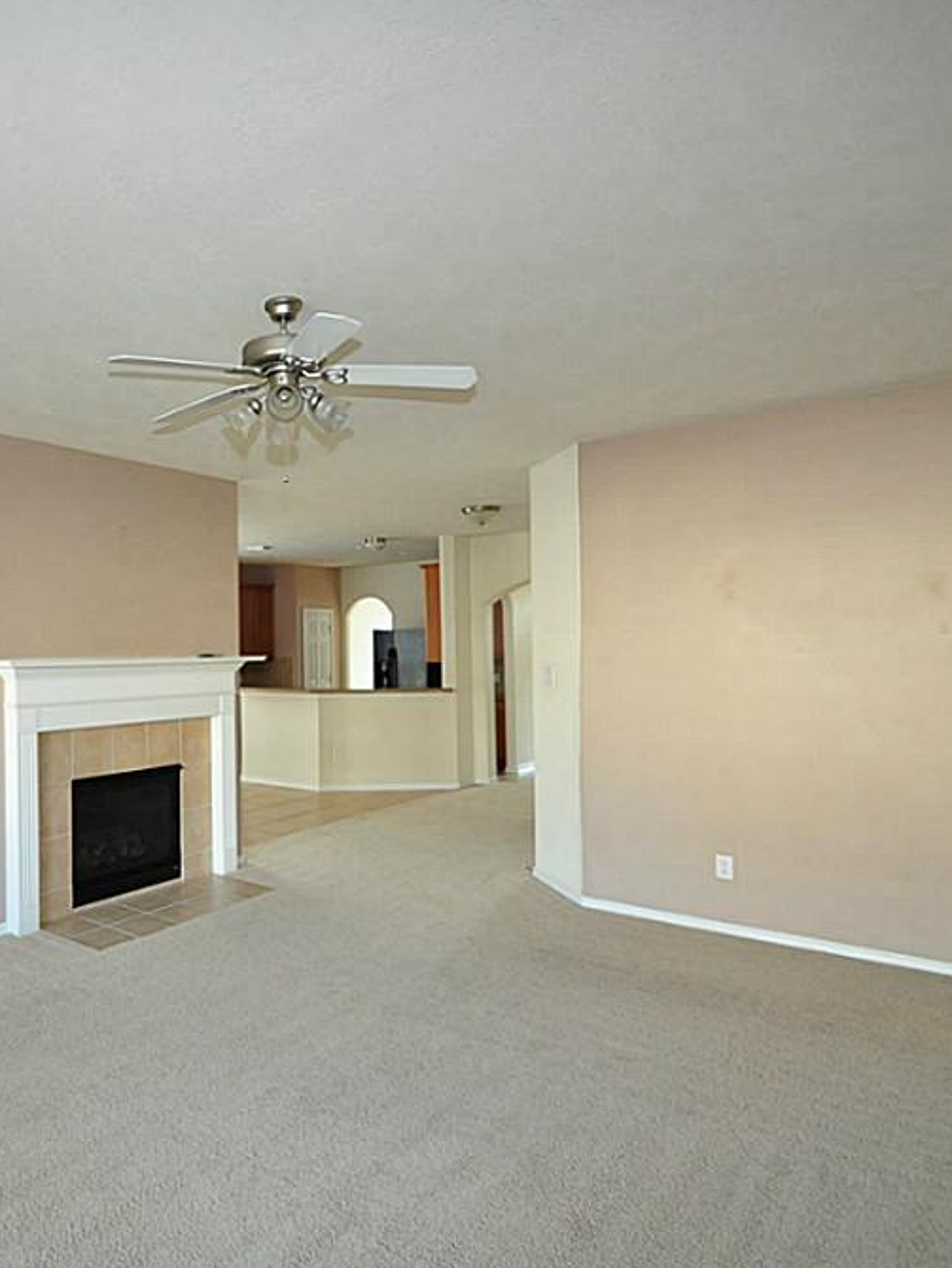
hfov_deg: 56.6
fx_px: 806
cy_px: 634
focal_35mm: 22
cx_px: 187
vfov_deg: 76.4
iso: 800
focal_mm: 10
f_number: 4
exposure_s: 1/60
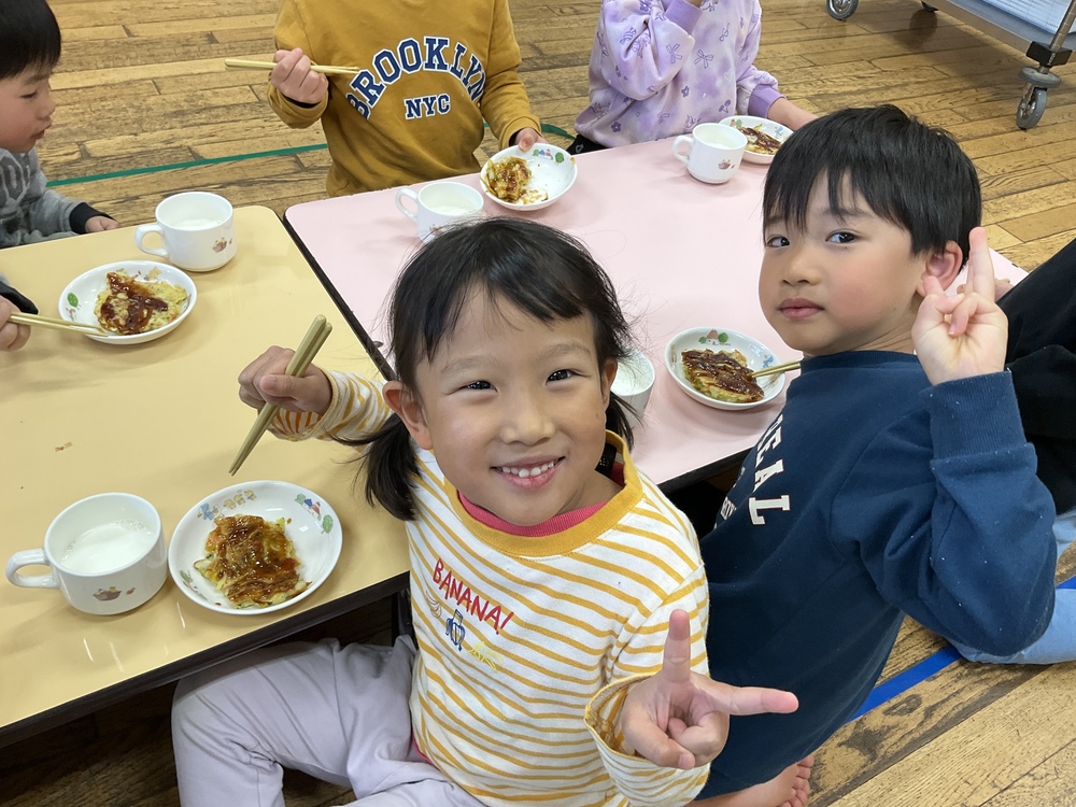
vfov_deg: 48.2
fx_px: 901
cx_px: 538
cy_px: 404
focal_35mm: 29
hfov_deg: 61.7
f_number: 1.8
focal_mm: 3
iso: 50
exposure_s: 1/60
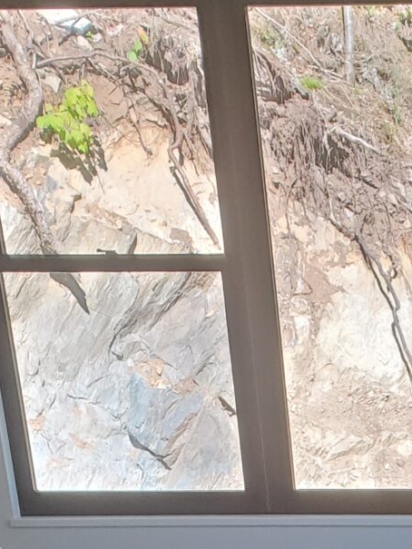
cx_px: 685
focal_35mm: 110
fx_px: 1745
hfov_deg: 12.5
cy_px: 1072
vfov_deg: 14.9
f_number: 2.4
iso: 80
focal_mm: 4.3
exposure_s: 1/120
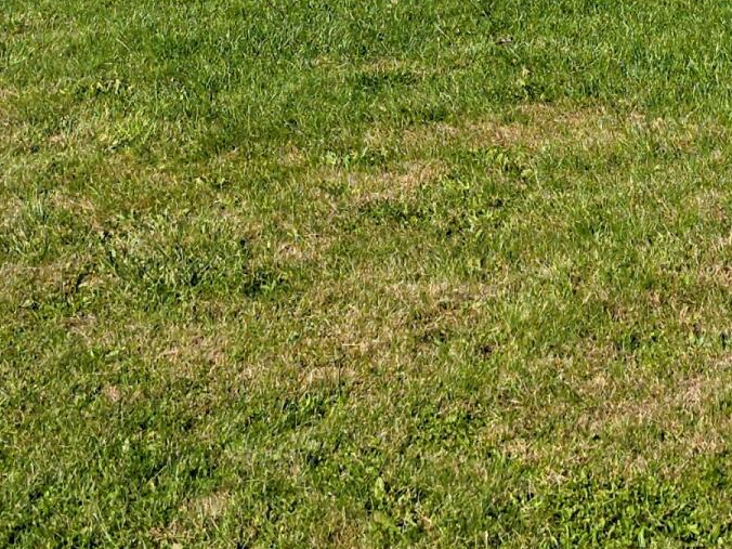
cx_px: 612
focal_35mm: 102
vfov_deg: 12.5
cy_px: -593
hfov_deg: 19.0
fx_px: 2157
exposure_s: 1/912
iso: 12
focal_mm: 6.3
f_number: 1.7
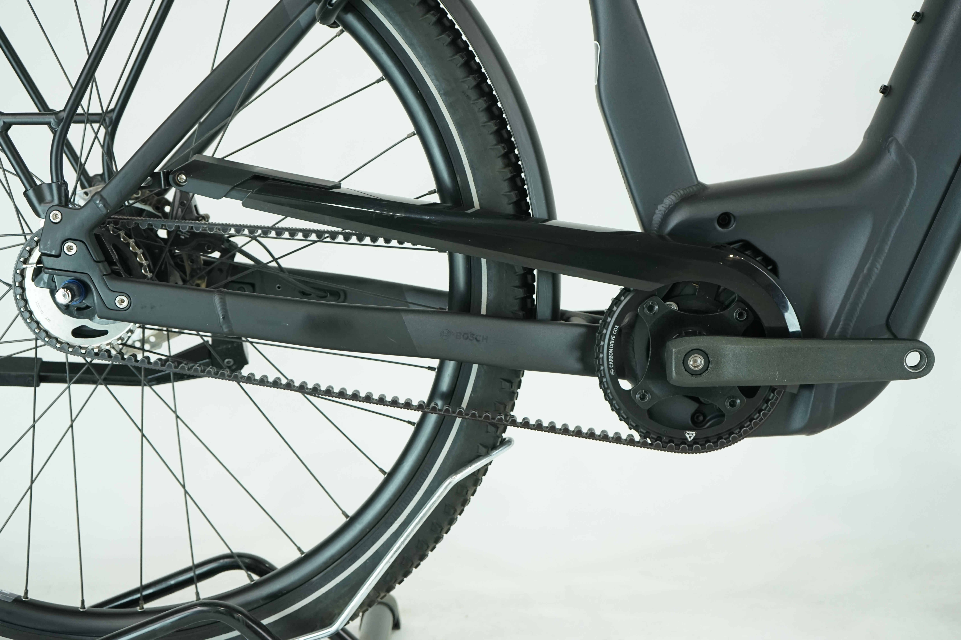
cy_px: 320
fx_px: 1308
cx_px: 480
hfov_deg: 40.3
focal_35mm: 49
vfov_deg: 27.5
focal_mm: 49
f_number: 5.6
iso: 1600
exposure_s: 1/200
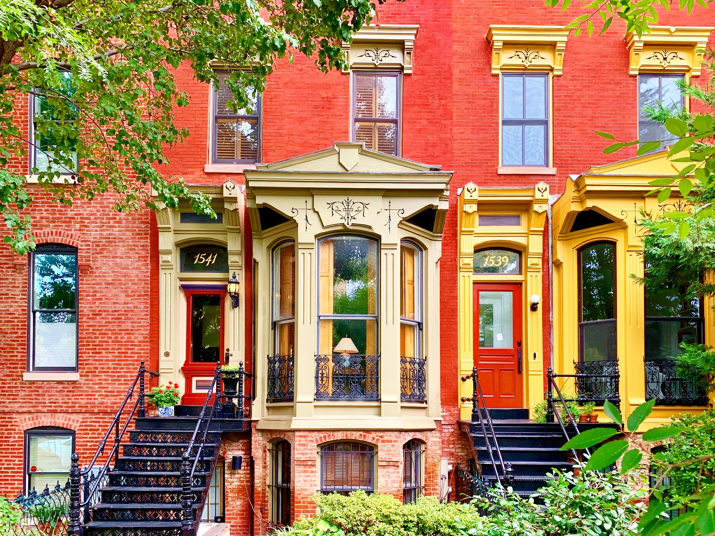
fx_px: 537
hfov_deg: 67.3
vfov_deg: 53.1
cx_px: 358
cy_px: 268
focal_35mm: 26
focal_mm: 4.25
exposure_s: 1/121
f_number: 1.8
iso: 64
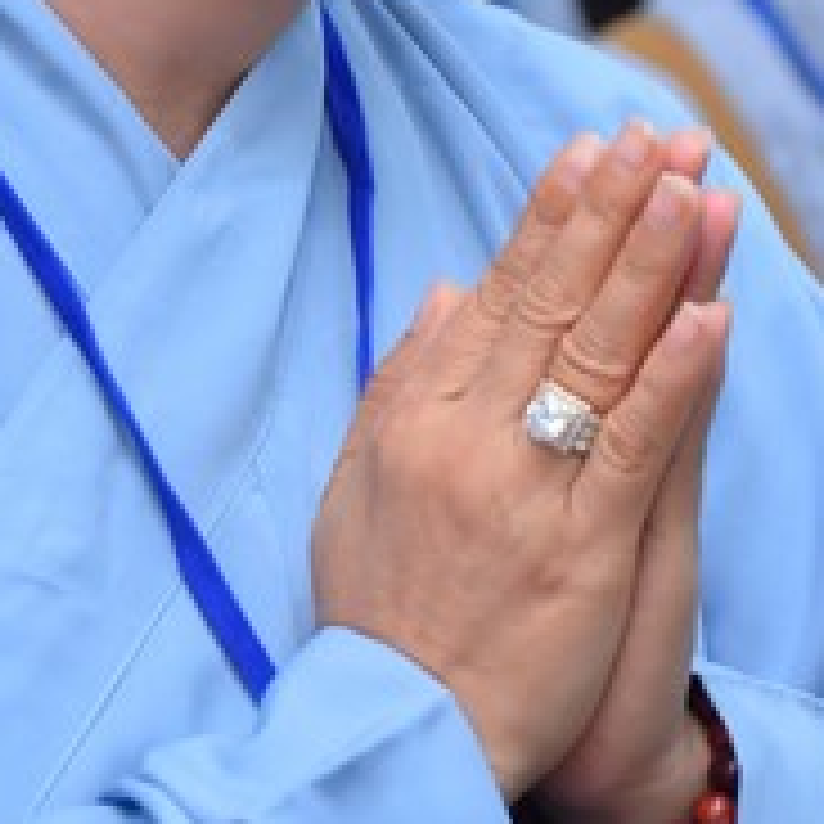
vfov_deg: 6.8
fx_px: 6921
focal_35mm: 257
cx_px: 565
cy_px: -180
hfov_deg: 6.8
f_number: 4.5
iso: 1600
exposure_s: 1/200
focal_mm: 85
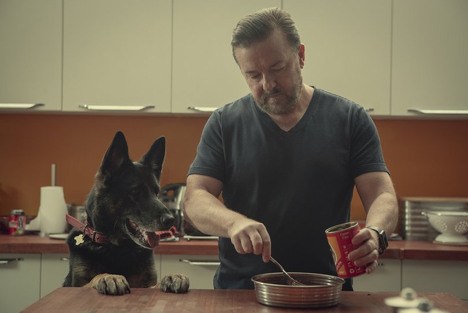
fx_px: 754
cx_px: 234
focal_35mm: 58
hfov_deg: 34.5
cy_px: 156
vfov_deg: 23.4
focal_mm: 58
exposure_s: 1/100
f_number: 4
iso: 1250
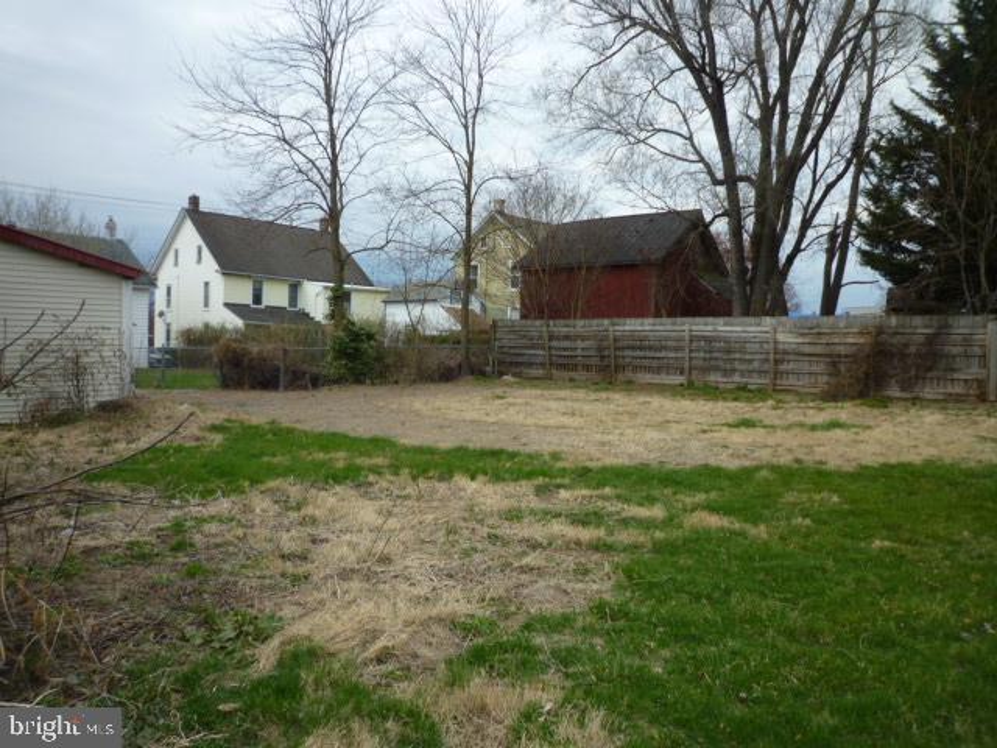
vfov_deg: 54.9
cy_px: 374
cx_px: 498
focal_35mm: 25
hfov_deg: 69.4
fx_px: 720
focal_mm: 4.4
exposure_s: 1/640
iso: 80
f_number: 3.5
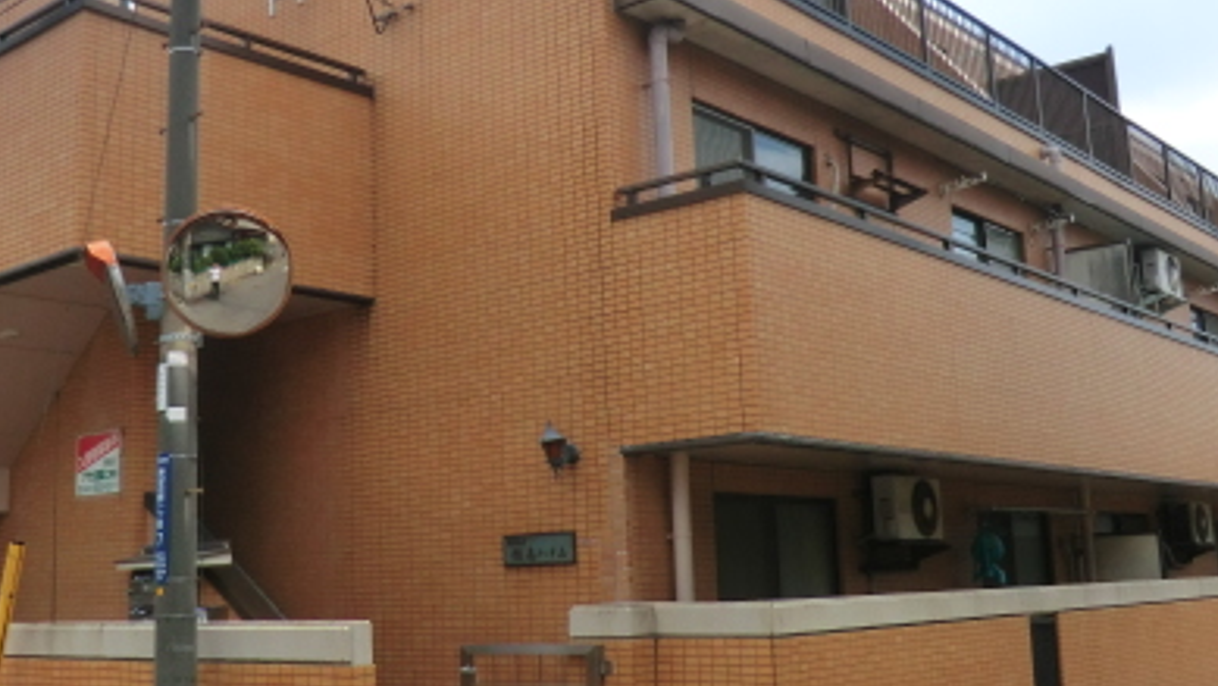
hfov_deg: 47.2
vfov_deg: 27.7
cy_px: 320
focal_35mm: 43
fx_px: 1389
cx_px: 520
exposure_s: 1/800
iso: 80
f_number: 3.2
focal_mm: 4.3
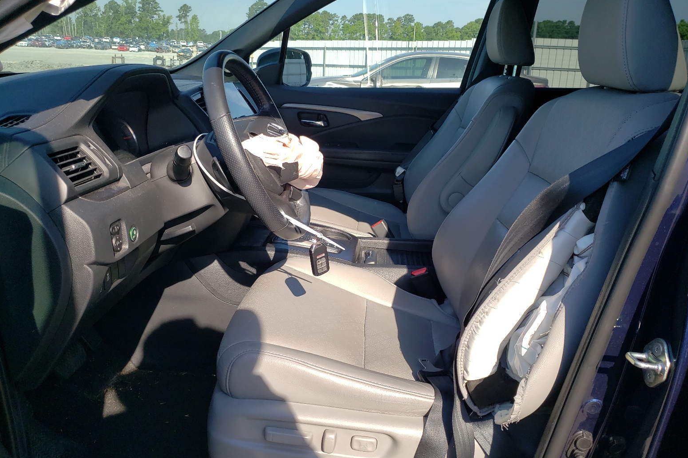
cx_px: 355
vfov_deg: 46.4
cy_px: 224
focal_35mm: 28
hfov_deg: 65.5
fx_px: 535
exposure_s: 1/1429
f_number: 1.5
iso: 50
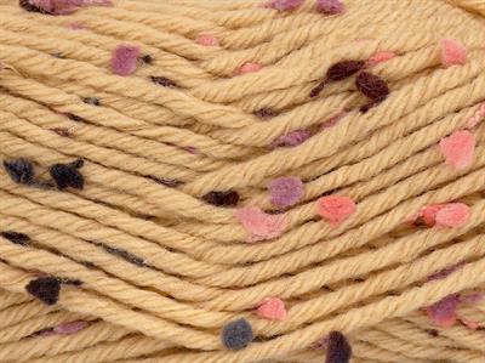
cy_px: 182
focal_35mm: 99
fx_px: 1385
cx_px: 242
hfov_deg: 19.9
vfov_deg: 14.9
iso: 200
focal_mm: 20.29
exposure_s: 1/74
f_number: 2.9
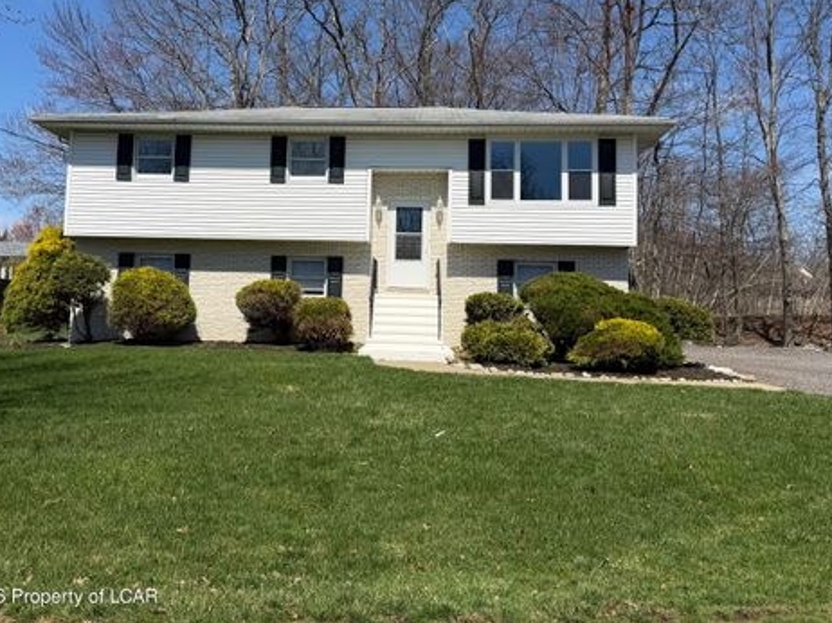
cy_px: 289
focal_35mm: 26
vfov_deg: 53.0
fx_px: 625
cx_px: 398
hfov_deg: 67.3
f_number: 1.78
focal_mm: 6.76
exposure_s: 1/5714
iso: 80
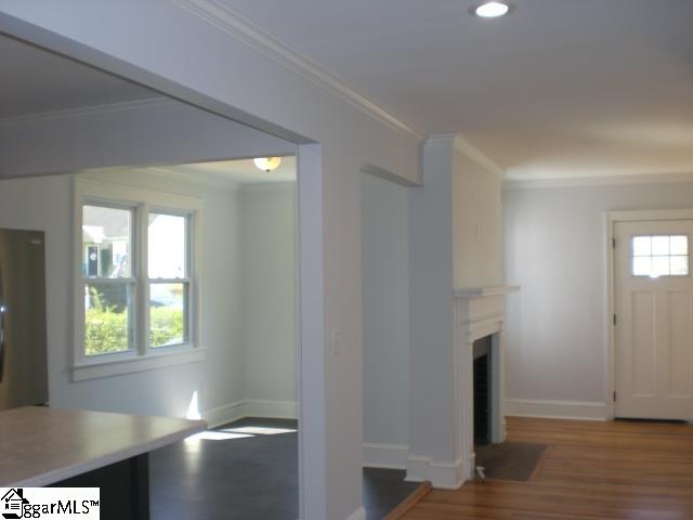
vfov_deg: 37.7
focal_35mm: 38
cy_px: 260
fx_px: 761
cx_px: 346
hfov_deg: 49.0
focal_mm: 6.3
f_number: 3.1
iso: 100
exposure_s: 1/100
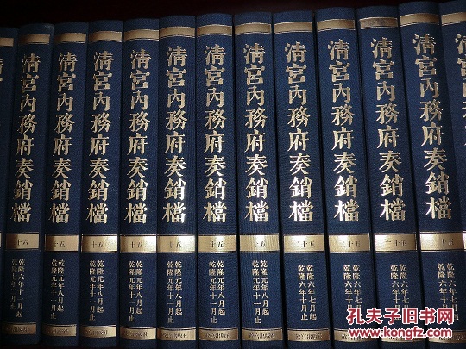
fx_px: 350
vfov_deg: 53.1
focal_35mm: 26
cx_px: 233
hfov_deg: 67.3
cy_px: 174
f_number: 2.8
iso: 80
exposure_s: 1/60
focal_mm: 4.7
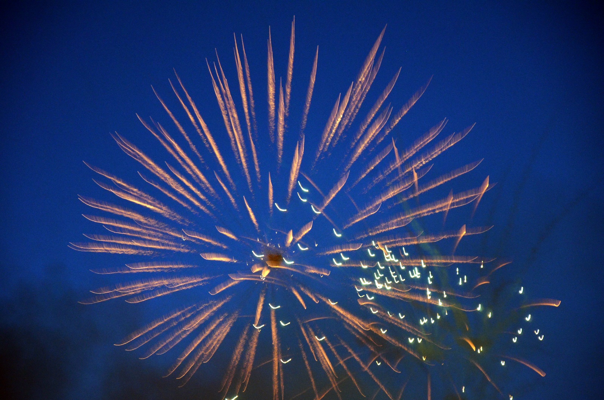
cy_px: 200
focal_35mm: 158
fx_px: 2636
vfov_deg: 8.7
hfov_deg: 13.1
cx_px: 302
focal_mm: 105
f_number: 5.6
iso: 1600
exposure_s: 1/8
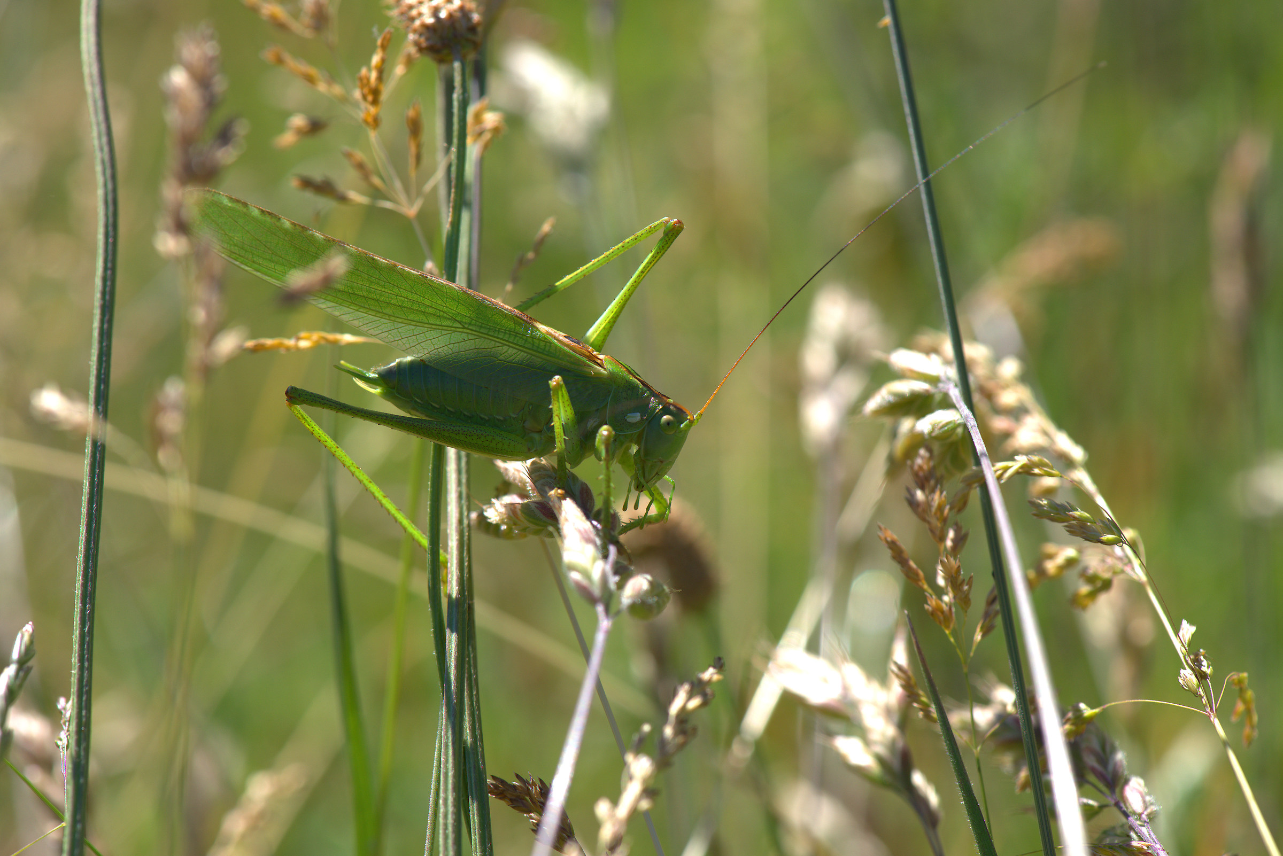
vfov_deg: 13.1
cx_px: 642
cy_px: 428
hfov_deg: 19.4
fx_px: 3743
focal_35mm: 105
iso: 200
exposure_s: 1/200
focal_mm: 105
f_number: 11
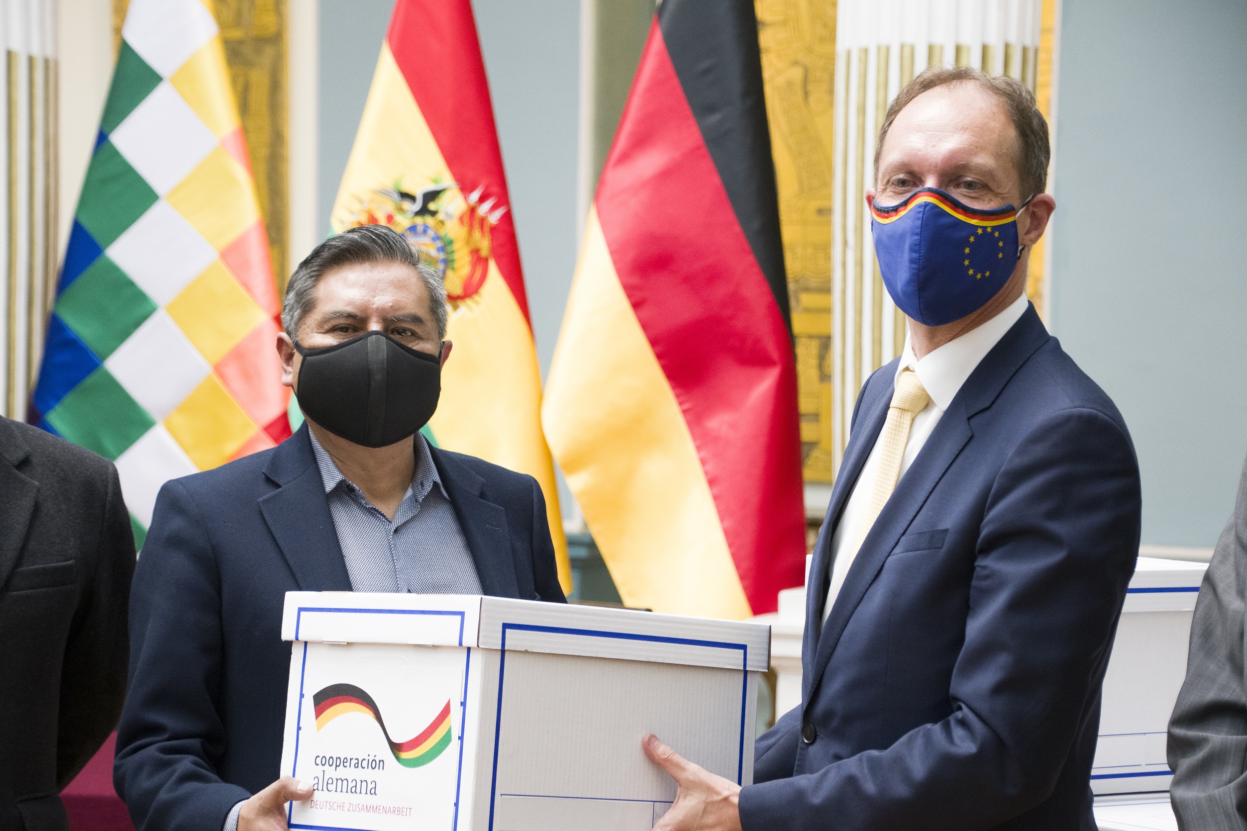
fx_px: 3637
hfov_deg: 19.5
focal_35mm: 105
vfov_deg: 13.0
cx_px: 624
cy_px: 416
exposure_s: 1/125
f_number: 5
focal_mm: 70
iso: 1250
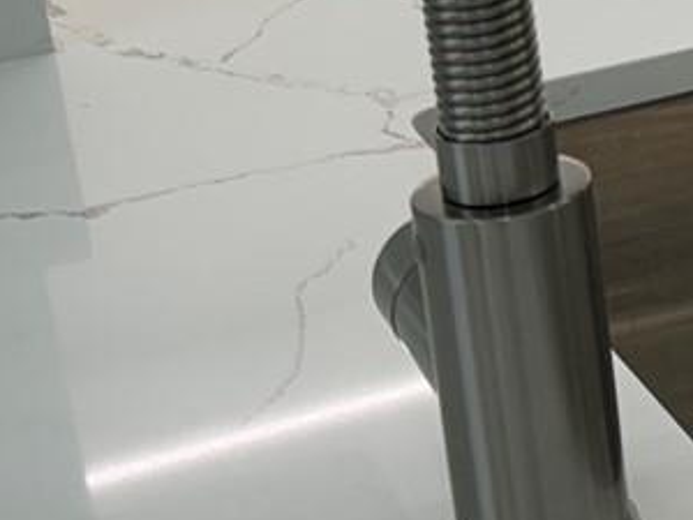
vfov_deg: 11.4
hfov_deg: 13.4
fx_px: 2563
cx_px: 1361
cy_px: -74
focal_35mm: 128
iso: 80
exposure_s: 1/160
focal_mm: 6.86
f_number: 1.78
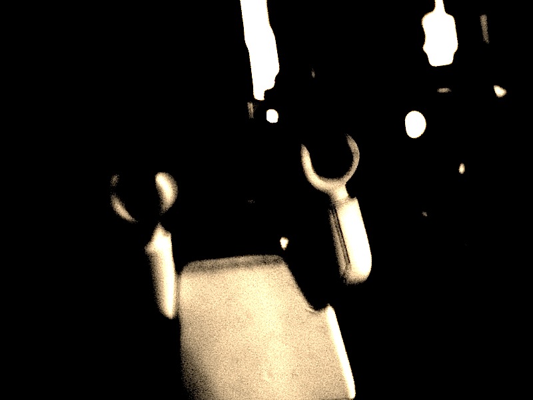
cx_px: 266
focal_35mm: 36
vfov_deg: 39.7
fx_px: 554
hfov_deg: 51.4
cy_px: 200
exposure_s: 1/4
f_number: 2.8
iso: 200
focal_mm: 6
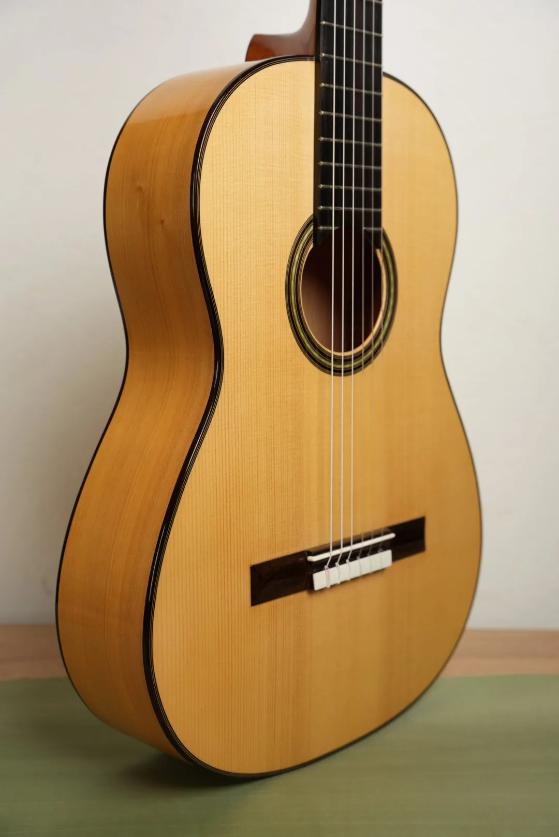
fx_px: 1107
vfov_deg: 41.4
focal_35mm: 48
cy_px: 418
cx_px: 280
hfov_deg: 28.3
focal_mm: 47.6
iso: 800
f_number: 5
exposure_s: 1/80
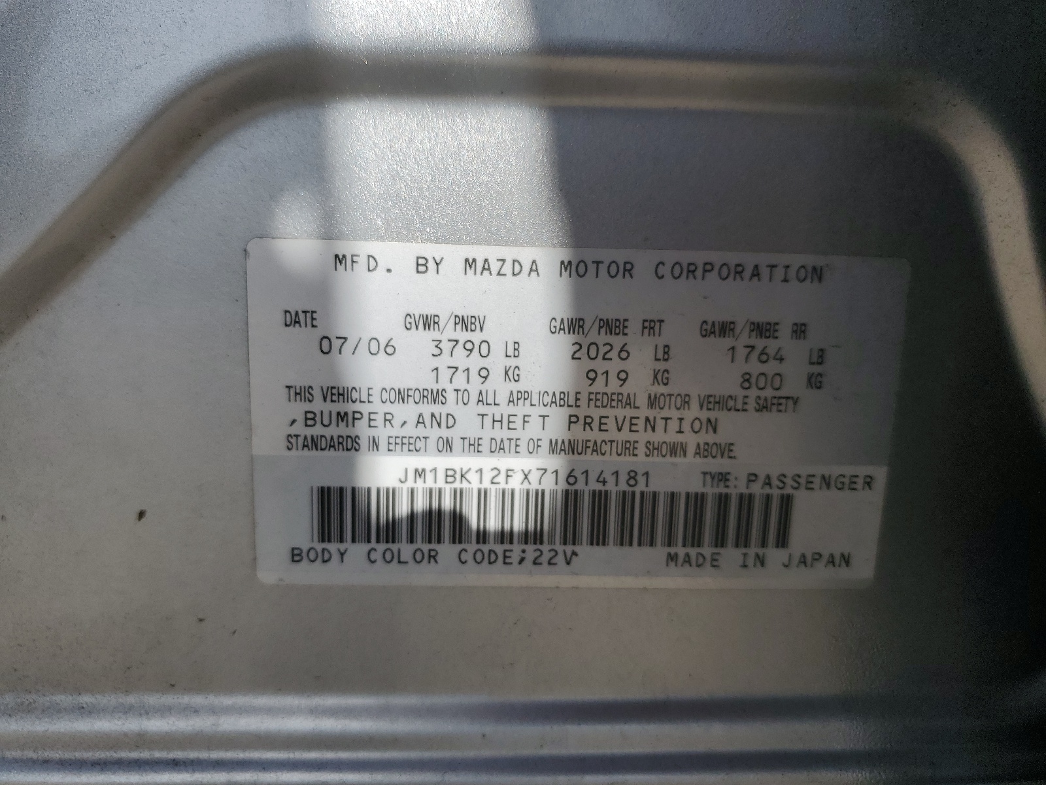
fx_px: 786
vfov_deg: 53.1
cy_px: 392
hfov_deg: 67.3
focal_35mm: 26
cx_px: 523
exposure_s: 1/5000
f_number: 1.5
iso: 50
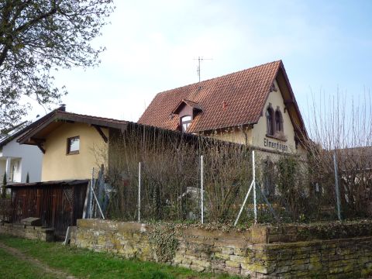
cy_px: 140
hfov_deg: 56.8
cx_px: 186
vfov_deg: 44.2
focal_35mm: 32
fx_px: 344
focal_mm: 5.2
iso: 100
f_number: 4
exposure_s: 1/320
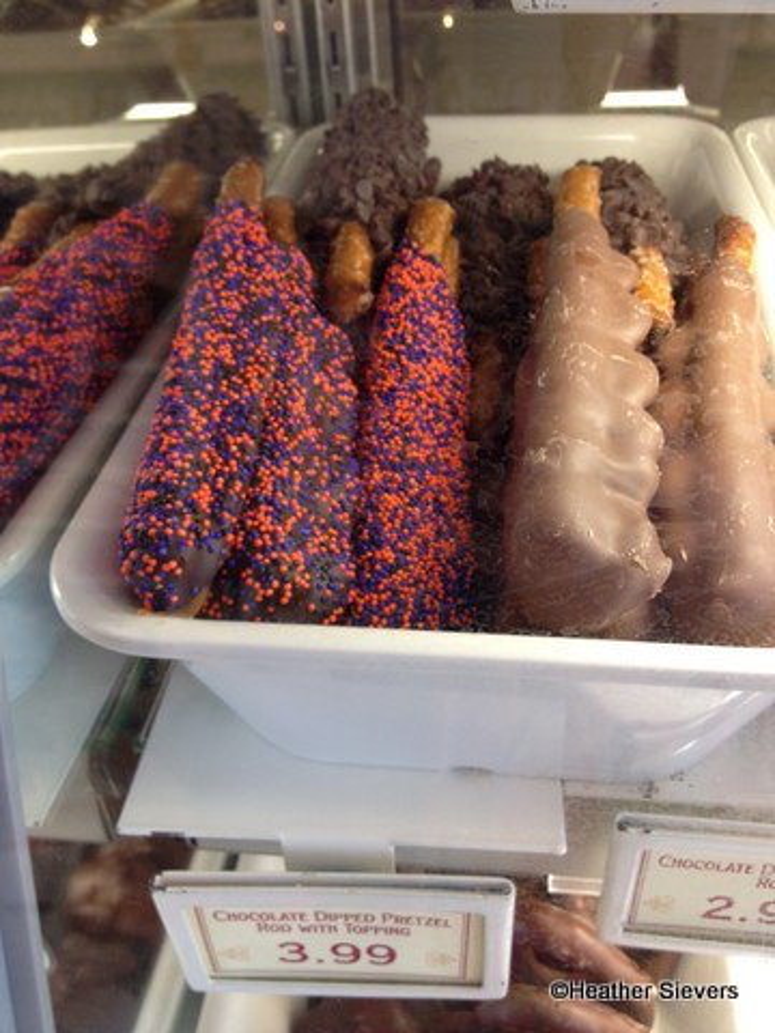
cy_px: 516
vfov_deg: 52.6
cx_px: 388
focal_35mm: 35
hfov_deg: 40.7
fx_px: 1045
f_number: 2.4
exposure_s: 1/20
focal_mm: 4.28
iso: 80
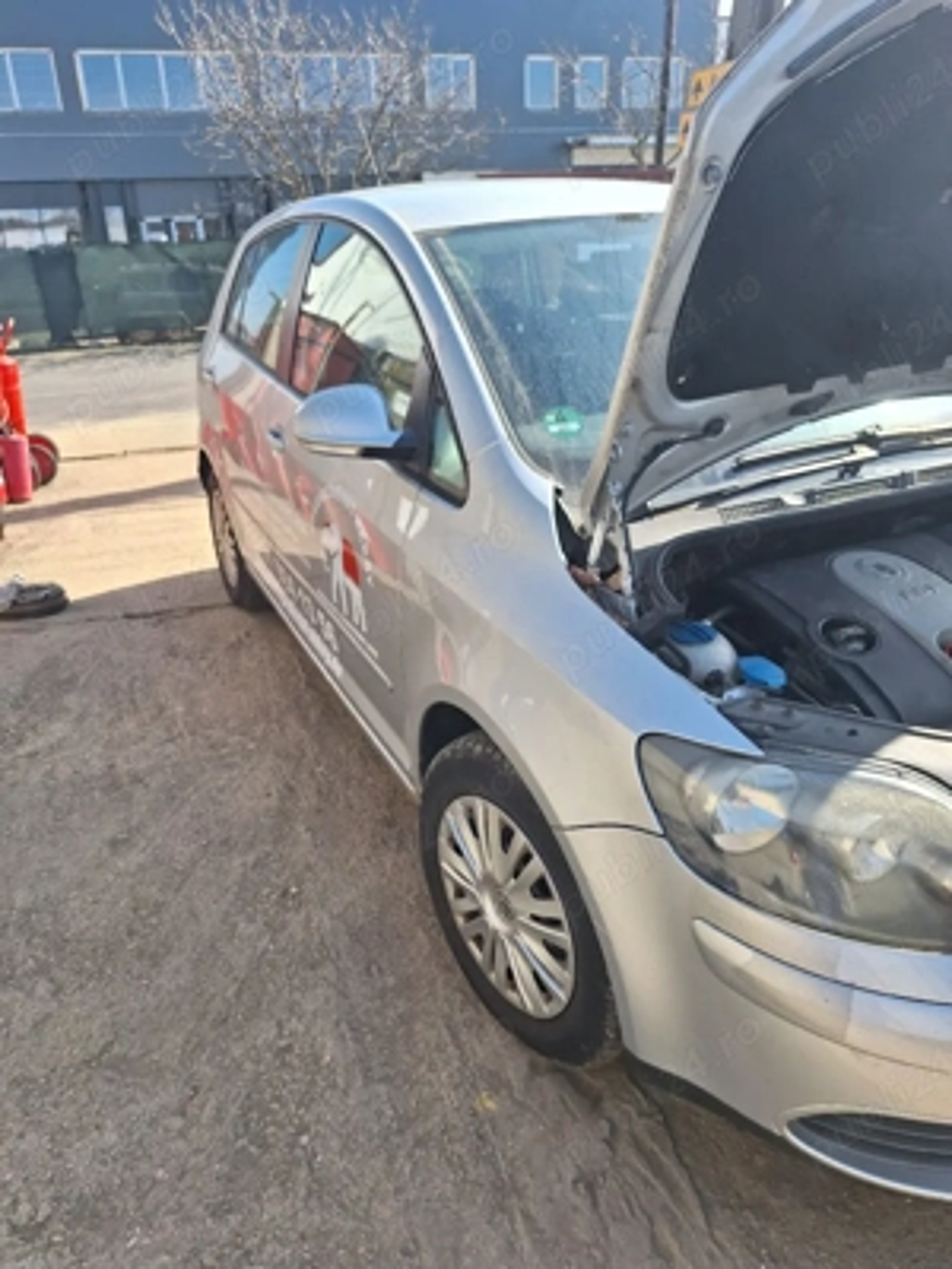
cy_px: 634
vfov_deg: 73.9
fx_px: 843
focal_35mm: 23
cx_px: 476
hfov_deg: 58.9
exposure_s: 1/1250
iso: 40
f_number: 1.8
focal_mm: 5.54
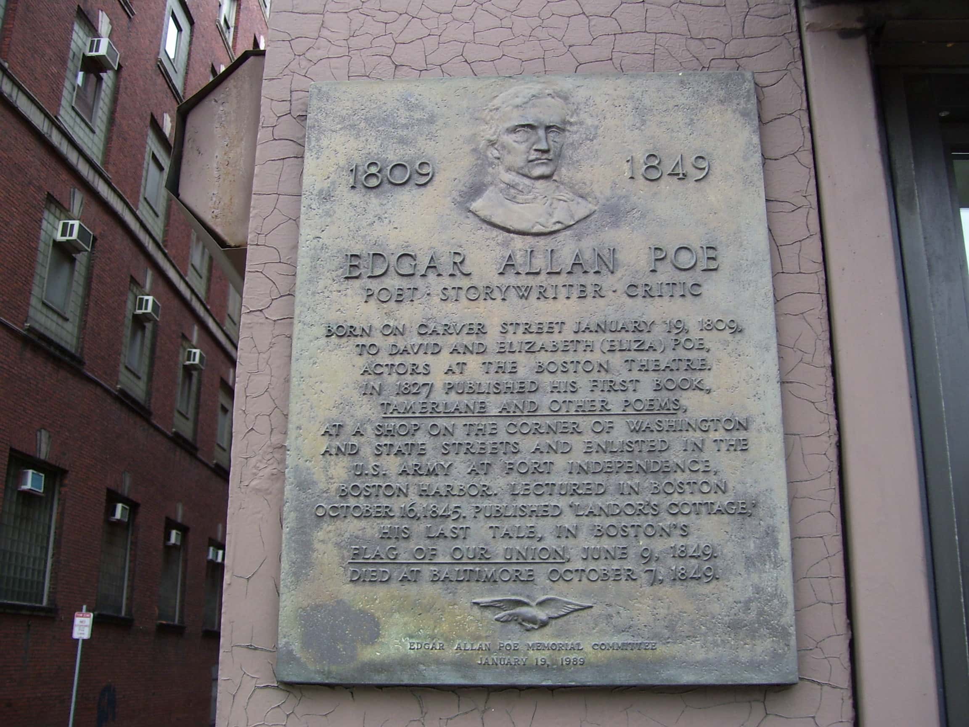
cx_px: 484
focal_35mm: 36
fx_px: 1008
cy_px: 364
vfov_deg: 39.7
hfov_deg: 51.4
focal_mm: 6
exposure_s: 1/180
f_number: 2.7
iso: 80
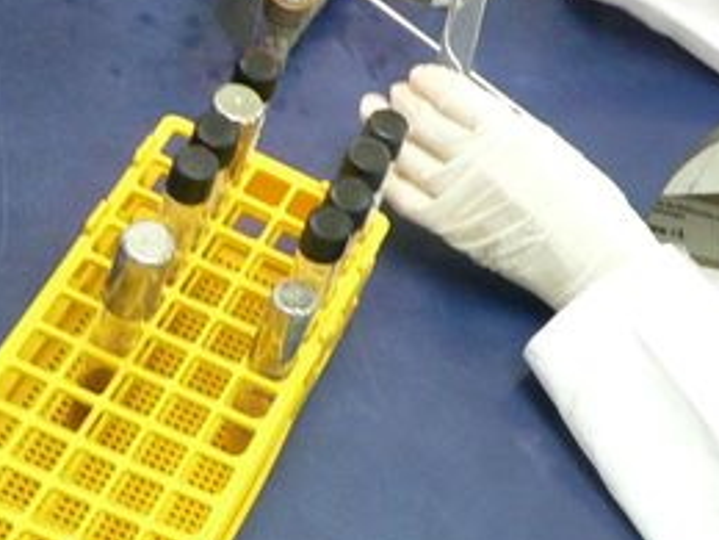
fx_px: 2098
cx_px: 863
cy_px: 136
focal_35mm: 101
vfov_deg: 14.6
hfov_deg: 18.4
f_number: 2.8
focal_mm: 6.8
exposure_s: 1/5
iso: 200
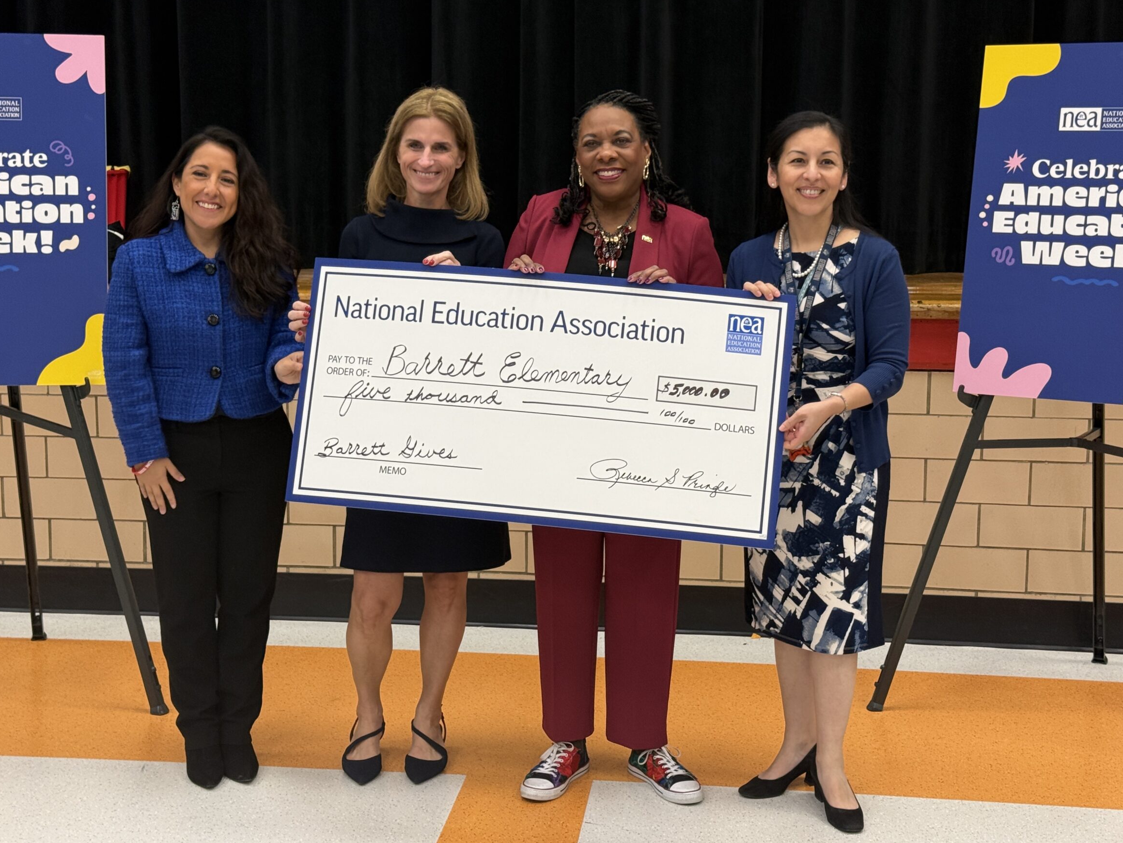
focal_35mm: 53
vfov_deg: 27.5
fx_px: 1720
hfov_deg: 36.2
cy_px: 390
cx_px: 553
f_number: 1.78
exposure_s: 1/60
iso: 100
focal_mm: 6.76
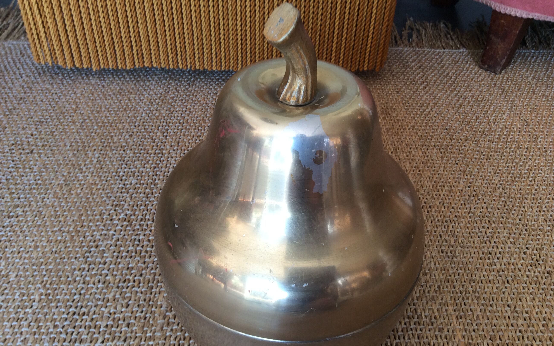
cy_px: 191
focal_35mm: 34
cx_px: 276
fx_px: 513
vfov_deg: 37.2
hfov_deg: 56.7
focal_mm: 3.3
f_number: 2.4
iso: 40
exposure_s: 1/50
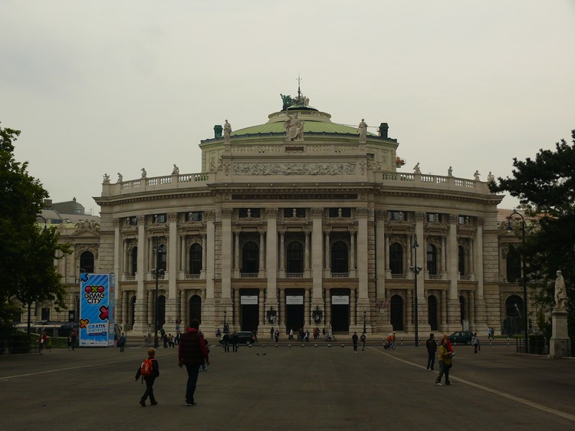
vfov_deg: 25.2
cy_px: 216
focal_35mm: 58
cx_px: 288
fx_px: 963
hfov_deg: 33.2
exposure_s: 1/250
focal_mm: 12.2
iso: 100
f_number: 4.5
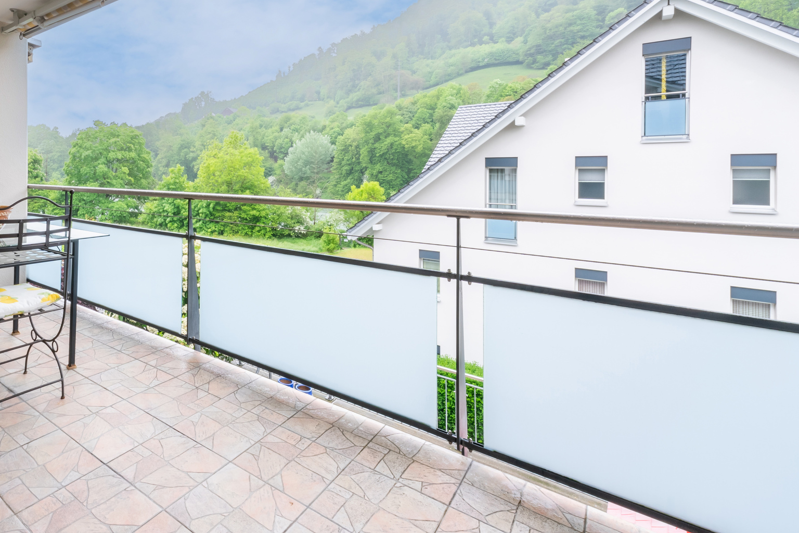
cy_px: 183
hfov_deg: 78.8
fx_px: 444
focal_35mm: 20
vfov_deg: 60.6
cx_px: 219
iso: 400
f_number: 22
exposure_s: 1/15
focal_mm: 12
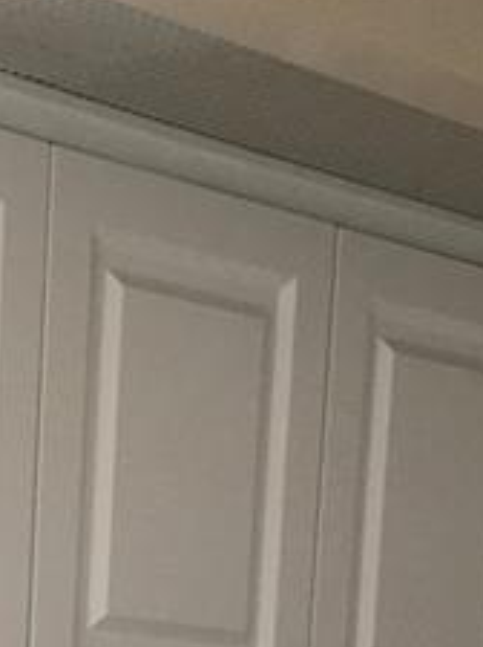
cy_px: 1544
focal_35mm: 155
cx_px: -138
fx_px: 2892
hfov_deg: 9.4
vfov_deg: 10.9
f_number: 2.2
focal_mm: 4.15
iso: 32
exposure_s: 1/60
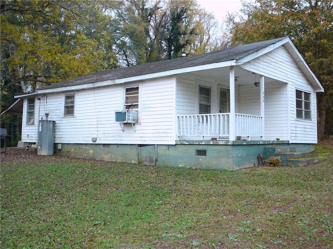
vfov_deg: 37.7
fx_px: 366
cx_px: 166
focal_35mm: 38
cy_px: 124
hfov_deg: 49.0
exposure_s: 1/15
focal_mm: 5.6
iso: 200
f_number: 3
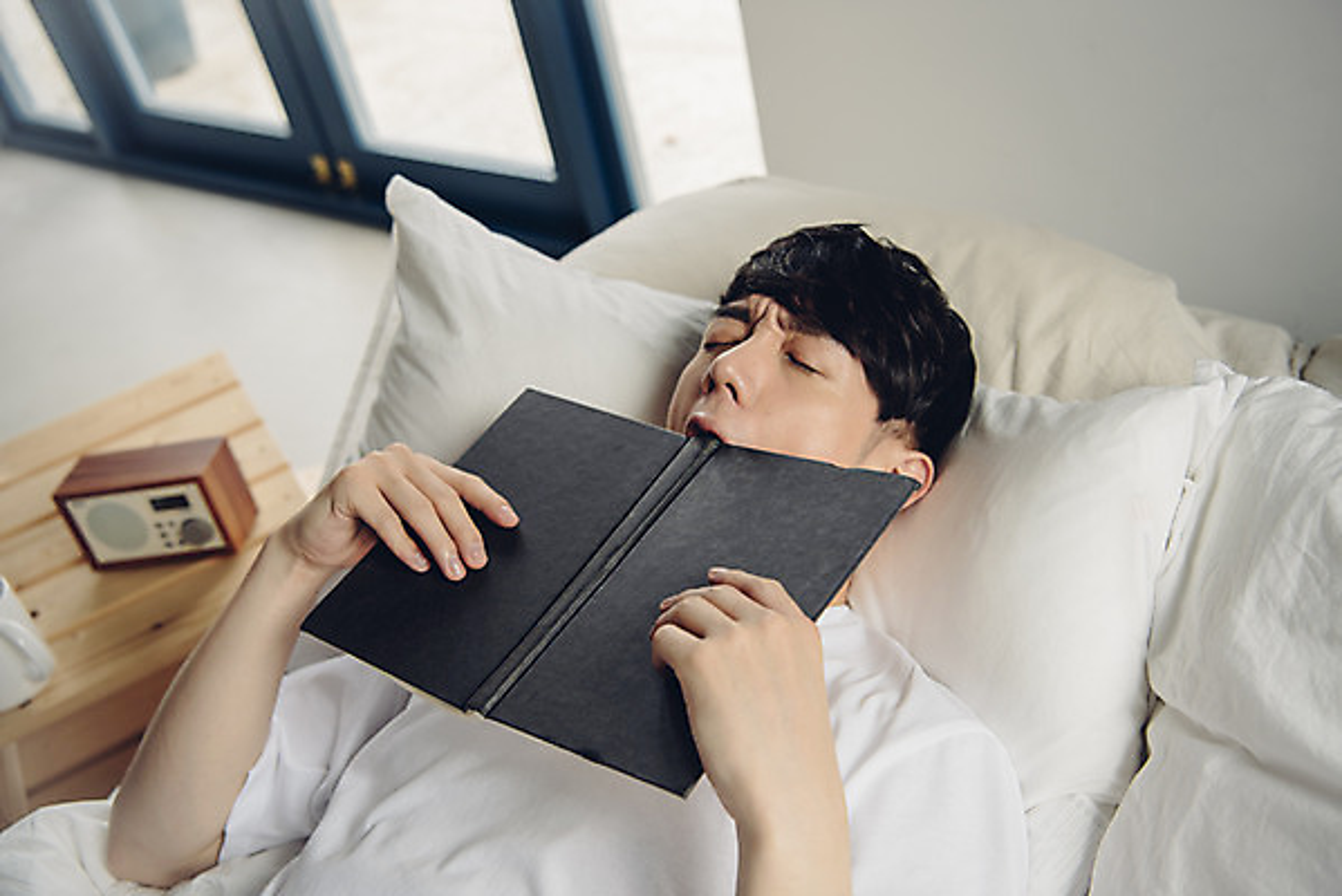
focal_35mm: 38
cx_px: 671
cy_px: 448
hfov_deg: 50.7
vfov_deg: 35.1
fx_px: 1417
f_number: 3.5
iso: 400
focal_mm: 38
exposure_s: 1/640
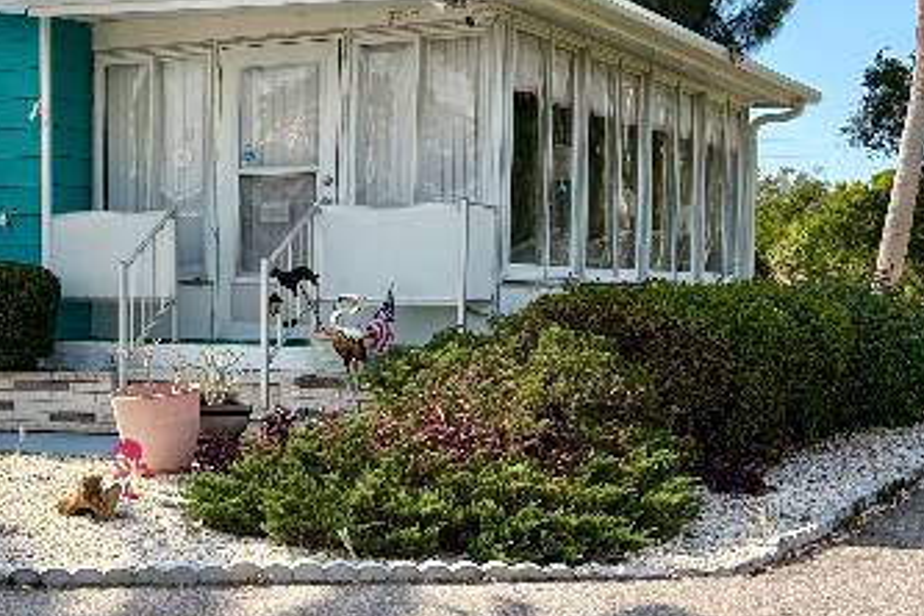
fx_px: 1771
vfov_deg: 19.7
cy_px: 379
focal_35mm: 69
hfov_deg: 27.9
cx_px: 47
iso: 50
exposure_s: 1/3623
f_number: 1.6
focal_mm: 5.96
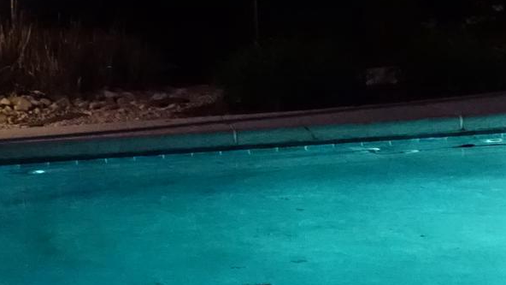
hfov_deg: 13.2
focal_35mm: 163
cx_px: 284
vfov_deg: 7.4
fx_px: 2187
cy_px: -11
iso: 4000
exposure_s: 1/6
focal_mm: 16.43
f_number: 2.8
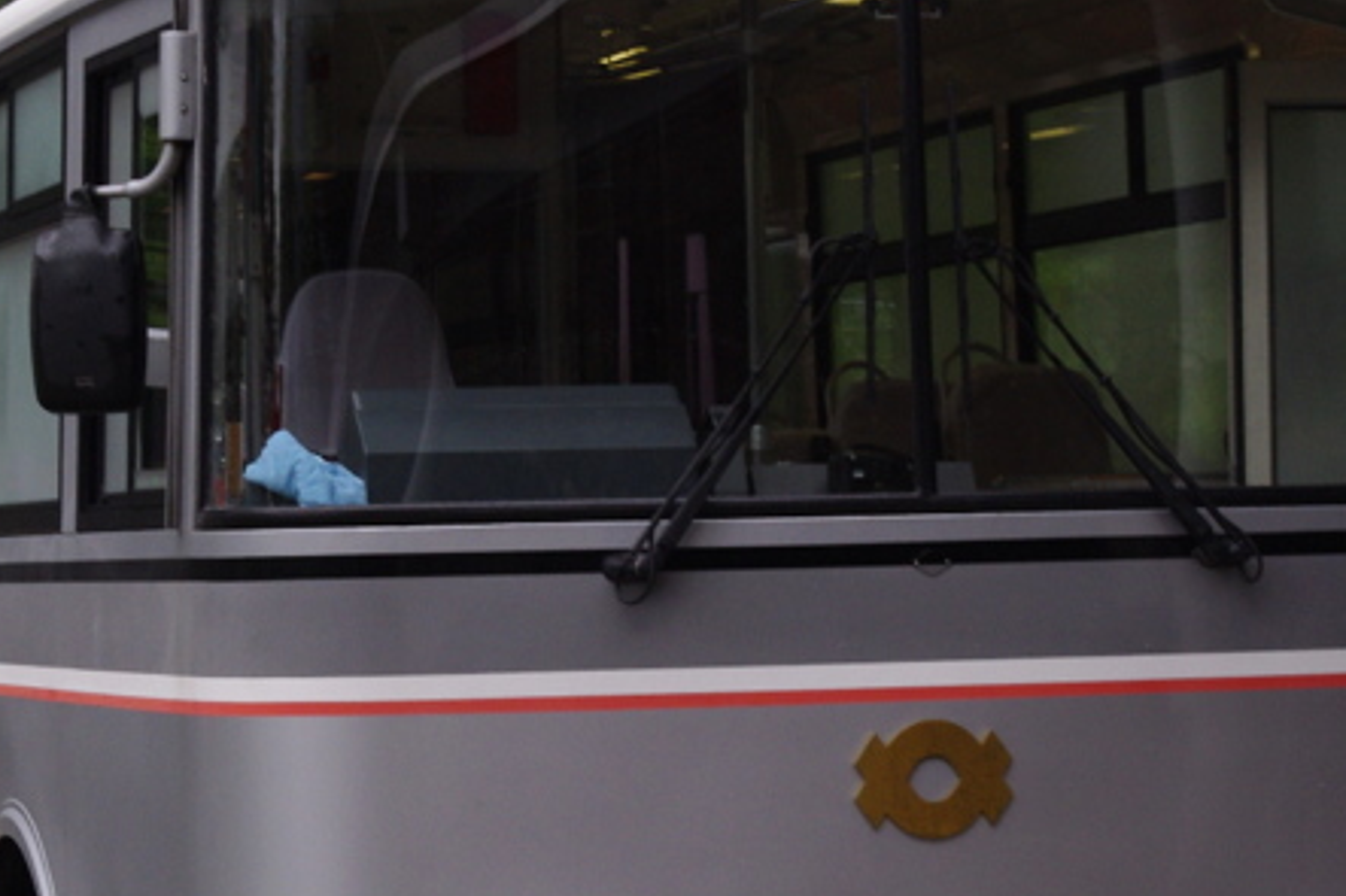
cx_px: 243
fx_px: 5531
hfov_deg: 13.8
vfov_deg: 9.3
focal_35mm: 148
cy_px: 659
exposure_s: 1/80
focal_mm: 42.5
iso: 400
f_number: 10
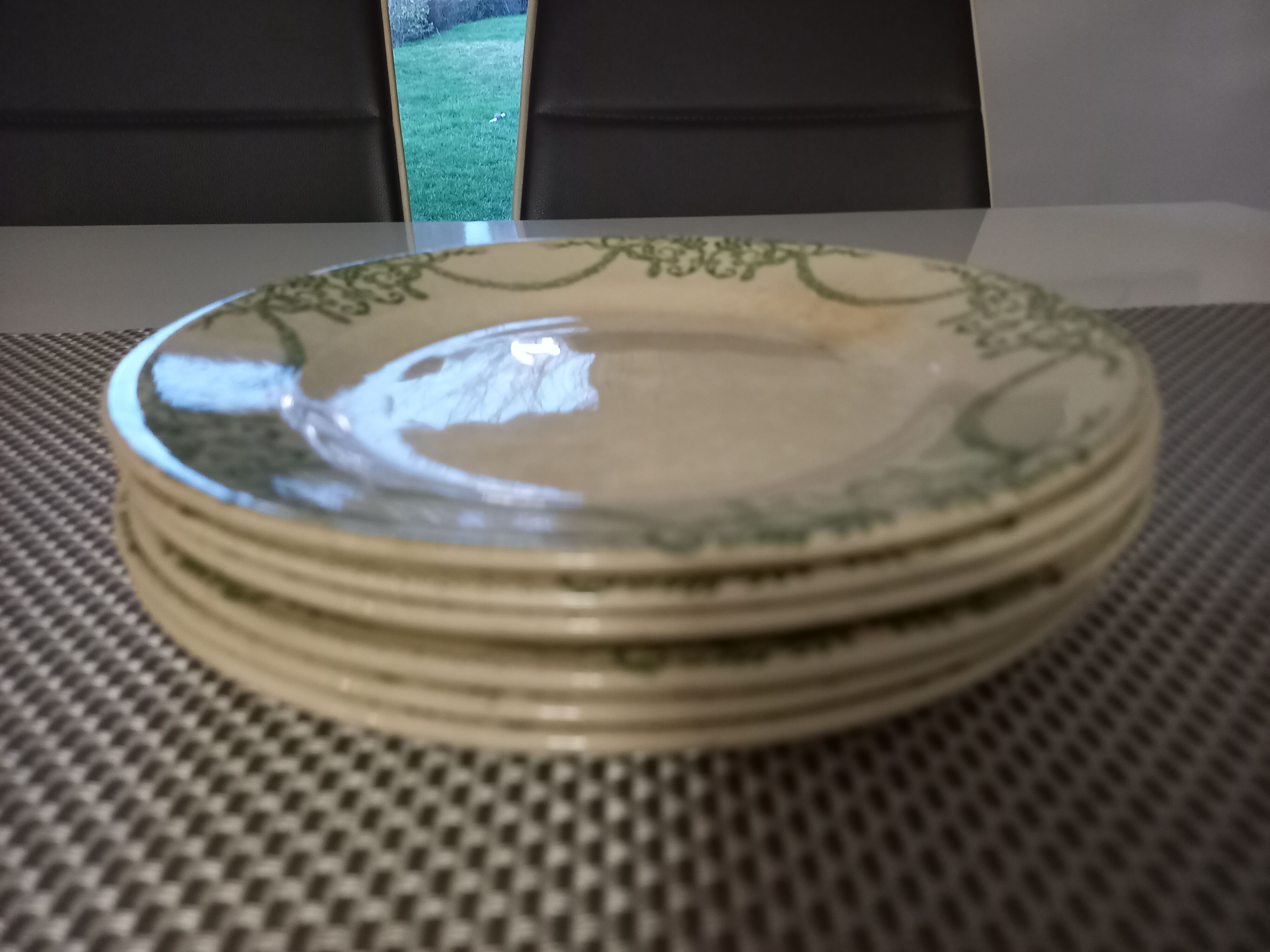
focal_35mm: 25
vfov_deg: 54.9
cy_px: 476
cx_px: 635
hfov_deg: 69.4
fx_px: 917
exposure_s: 1/25
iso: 640
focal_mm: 4.6
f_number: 2
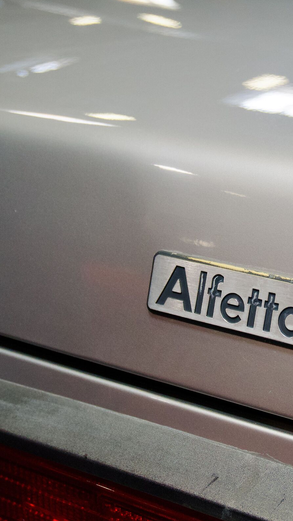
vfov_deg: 28.7
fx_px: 1019
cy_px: 261
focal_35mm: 74
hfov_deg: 16.1
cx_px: 273
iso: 1600
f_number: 5
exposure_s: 1/160
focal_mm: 31
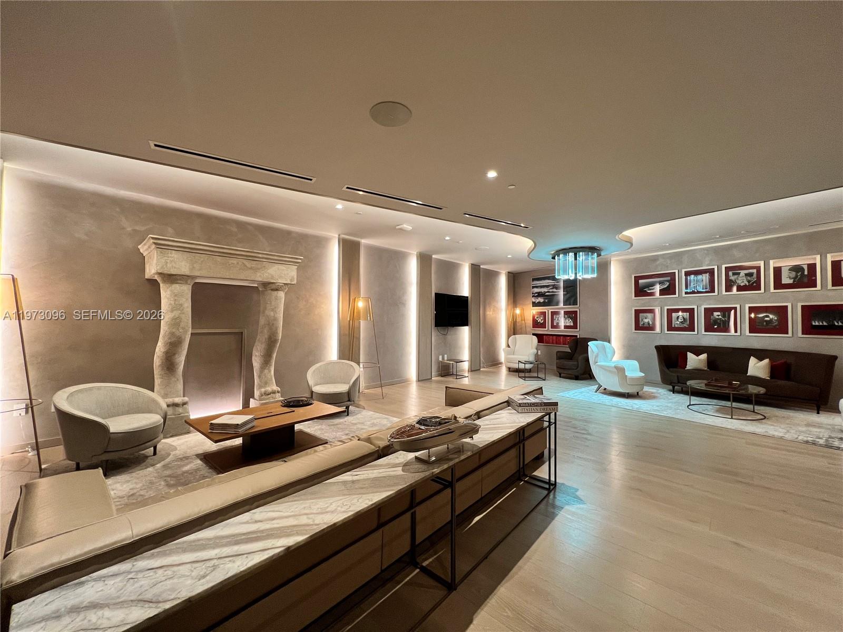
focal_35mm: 13
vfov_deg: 89.9
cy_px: 316
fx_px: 317
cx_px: 422
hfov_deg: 106.2
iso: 125
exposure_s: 1/60
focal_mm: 1.57
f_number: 1.8
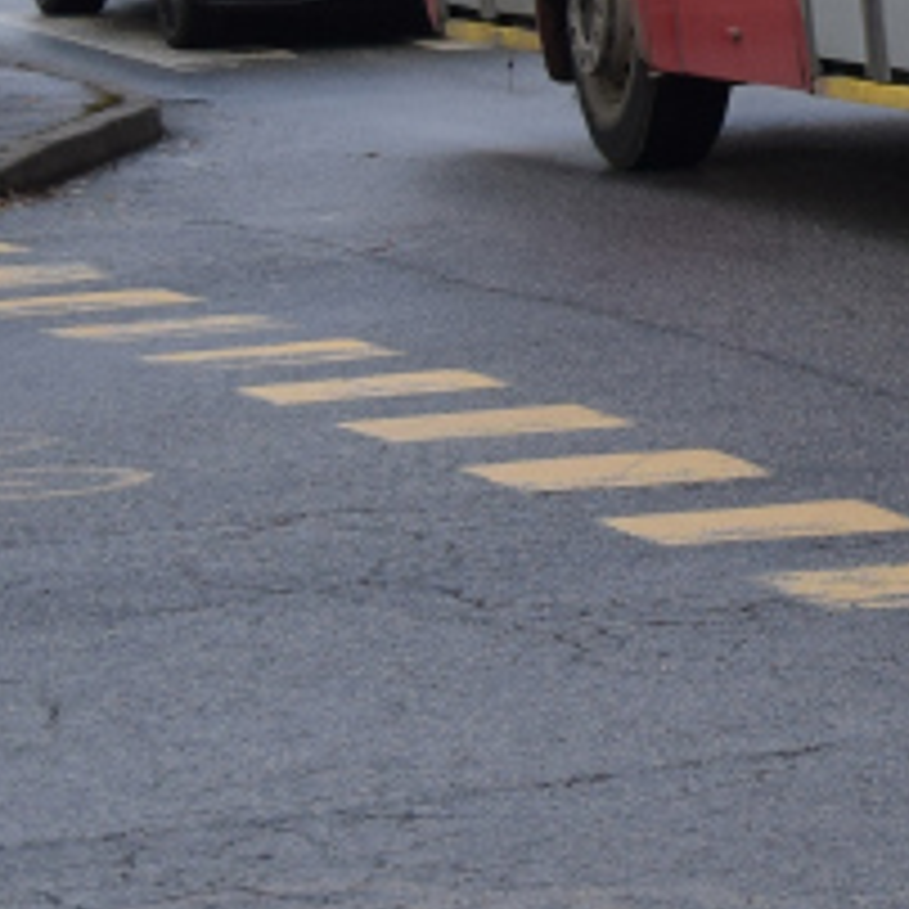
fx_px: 7814
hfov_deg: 6.2
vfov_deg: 6.5
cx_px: 2470
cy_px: -916
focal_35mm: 263
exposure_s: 1/500
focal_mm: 32
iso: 400
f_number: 5.6
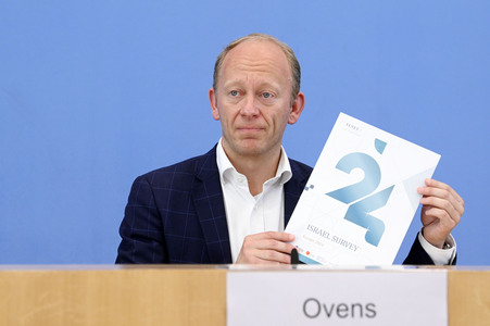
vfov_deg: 15.9
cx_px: 245
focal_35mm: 86
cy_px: 163
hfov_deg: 23.7
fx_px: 1170
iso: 3200
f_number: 6.3
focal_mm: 86
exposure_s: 1/640
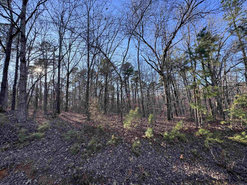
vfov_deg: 85.7
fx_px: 100
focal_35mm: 14
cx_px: 124
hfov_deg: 102.1
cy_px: 92
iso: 40
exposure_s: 1/249
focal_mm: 2.22
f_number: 2.2
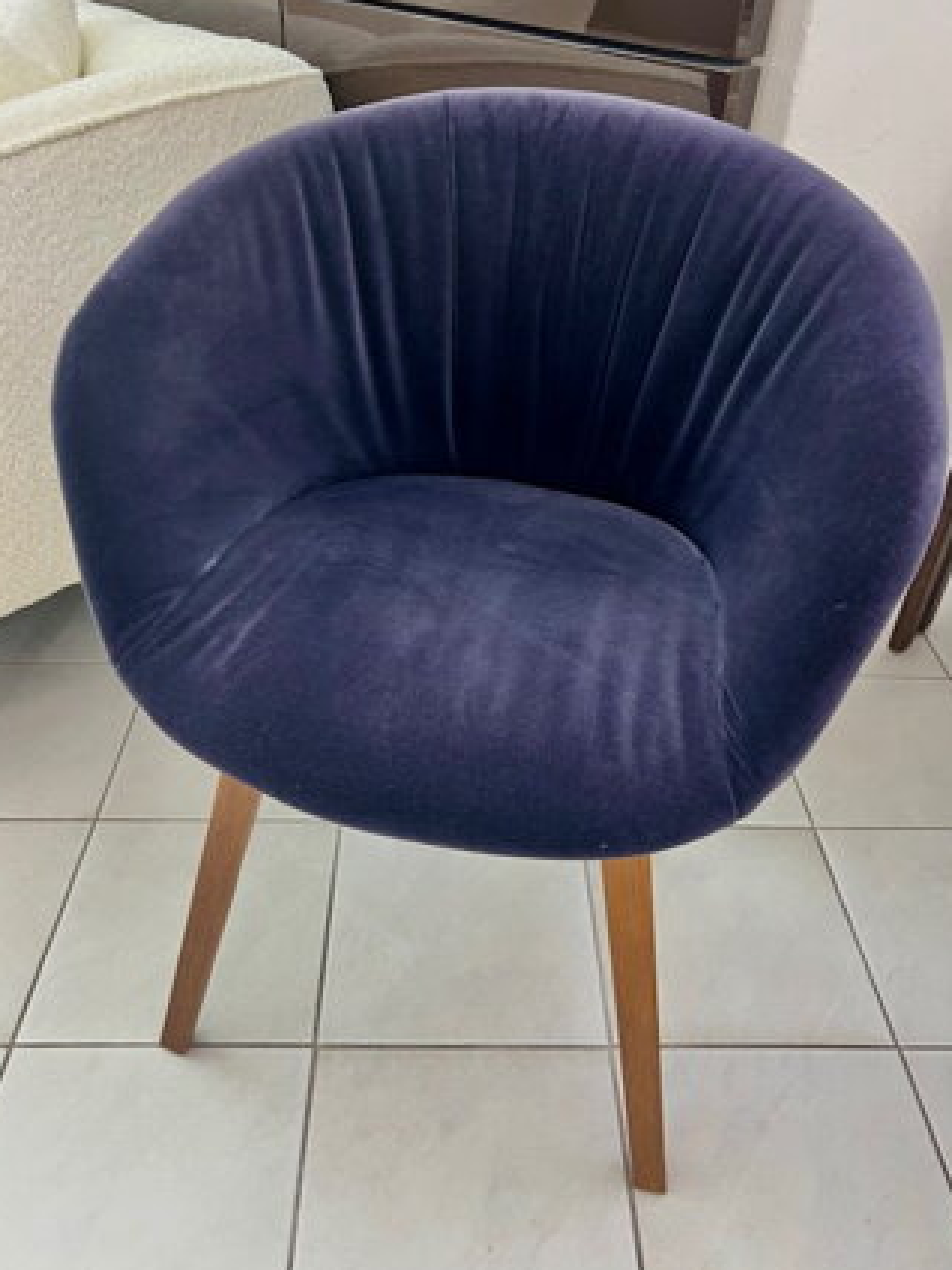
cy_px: 632
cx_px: 479
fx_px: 990
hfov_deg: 51.4
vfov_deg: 65.3
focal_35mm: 27
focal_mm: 5.7
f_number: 1.5
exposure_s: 1/50
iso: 100
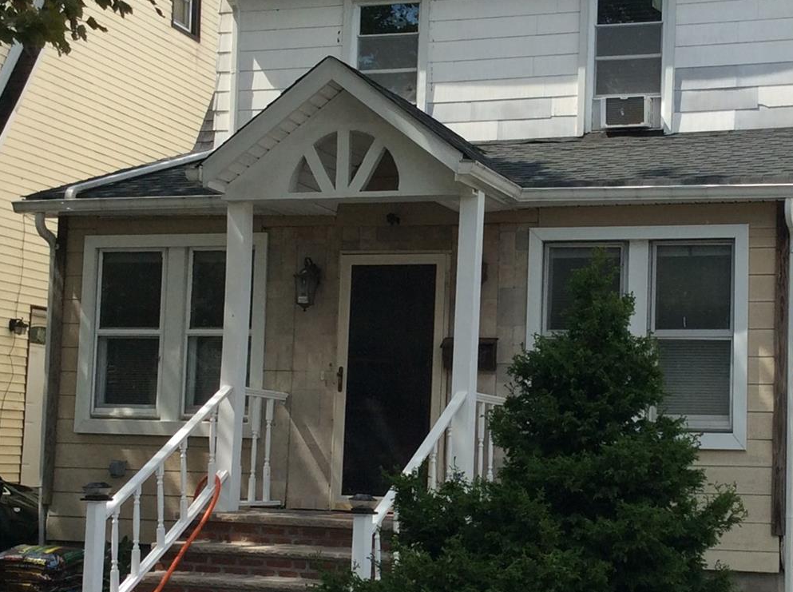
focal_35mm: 66
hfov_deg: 29.3
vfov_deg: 22.2
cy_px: 339
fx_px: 1509
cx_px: 522
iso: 32
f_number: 2.4
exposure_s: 1/1059
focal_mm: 3.3
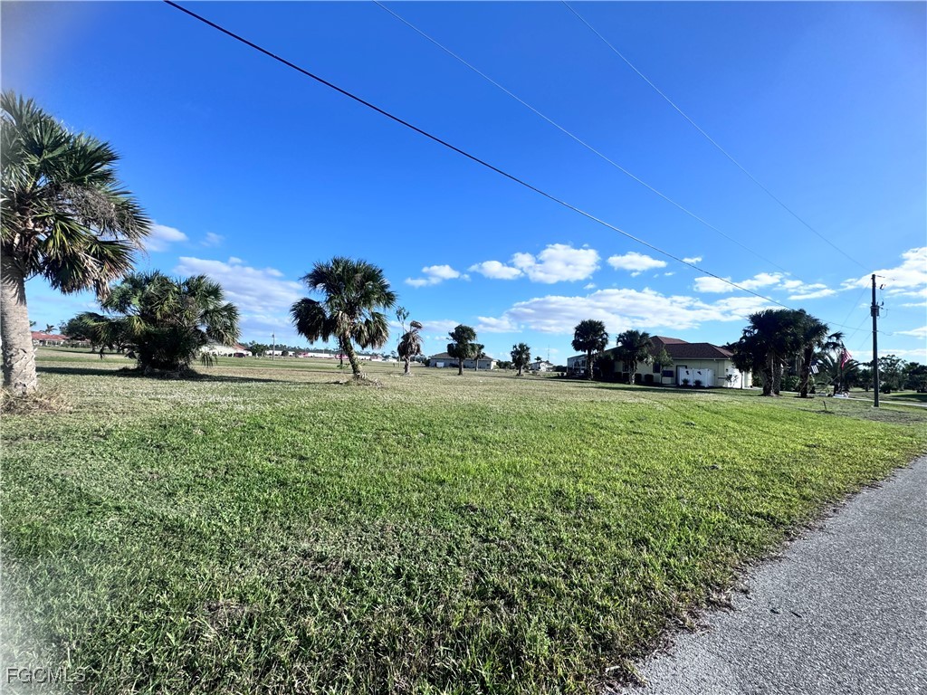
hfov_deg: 102.1
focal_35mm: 14
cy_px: 348
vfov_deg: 85.7
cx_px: 464
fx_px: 375
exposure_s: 1/2028
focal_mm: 2.22
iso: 50
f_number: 2.2
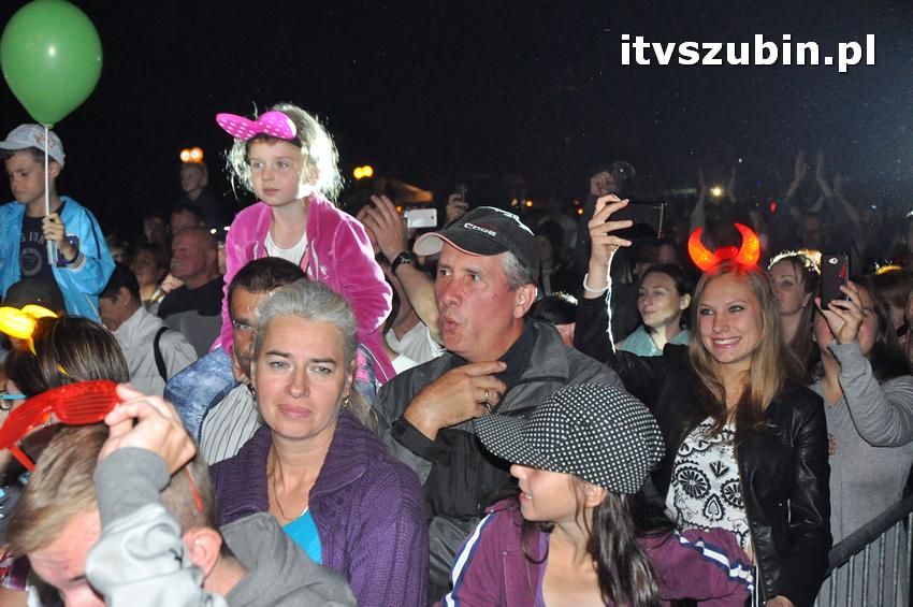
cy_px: 304
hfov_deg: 37.9
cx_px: 456
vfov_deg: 25.7
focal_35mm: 52
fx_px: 1330
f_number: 5.6
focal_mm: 35
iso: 3200
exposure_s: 1/60
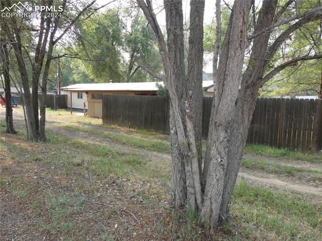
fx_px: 223
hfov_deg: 71.6
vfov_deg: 56.8
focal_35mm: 24
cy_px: 120
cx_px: 161
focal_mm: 4.3
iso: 80
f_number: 3.3
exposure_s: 1/100
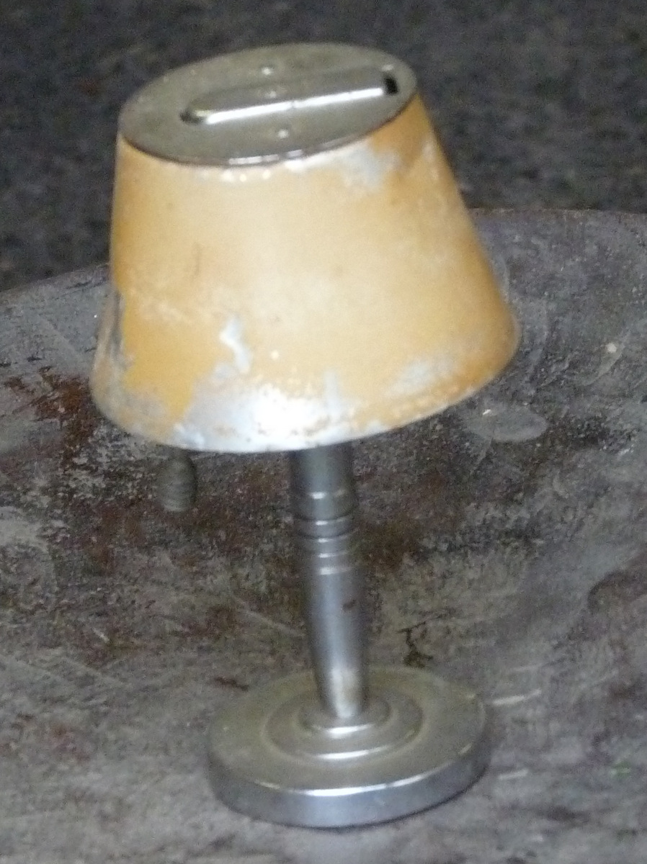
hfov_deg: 9.7
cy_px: 432
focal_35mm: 153
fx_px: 3818
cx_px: 324
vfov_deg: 12.9
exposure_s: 1/80
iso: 640
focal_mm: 19.4
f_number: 3.6
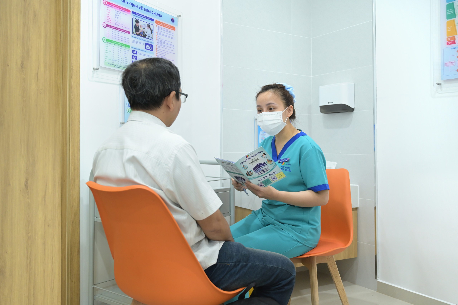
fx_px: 420
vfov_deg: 40.0
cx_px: 229
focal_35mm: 33
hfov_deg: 57.2
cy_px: 152
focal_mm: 33
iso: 1600
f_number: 4.5
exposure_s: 1/125
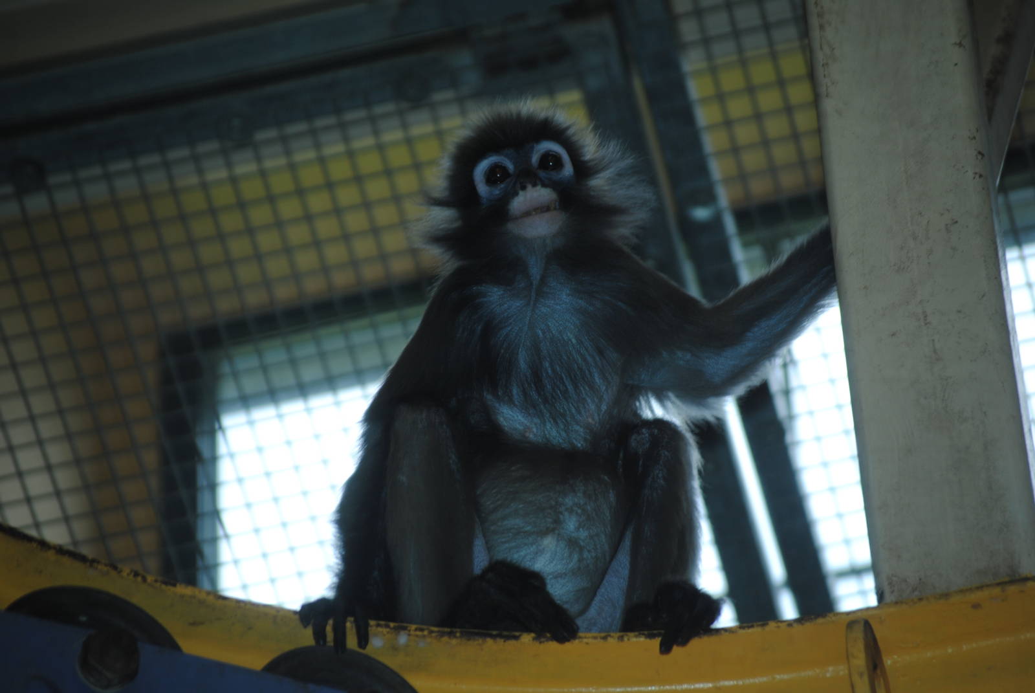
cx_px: 518
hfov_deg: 11.0
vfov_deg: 7.3
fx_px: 5397
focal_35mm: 188
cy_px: 346
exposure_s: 1/125
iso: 100
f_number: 4.8
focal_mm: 125
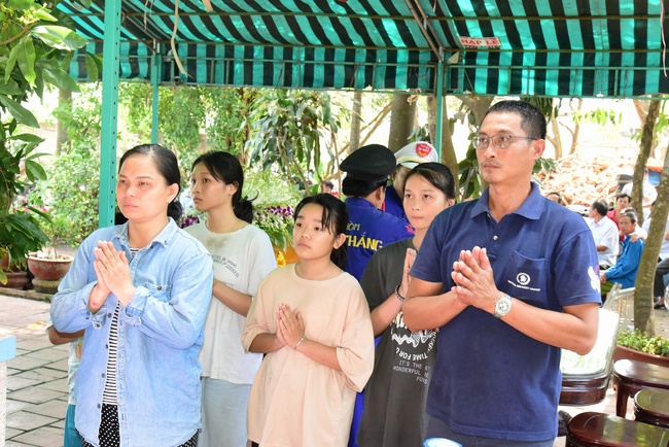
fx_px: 855
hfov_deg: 42.7
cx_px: 334
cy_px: 224
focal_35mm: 46
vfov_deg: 29.3
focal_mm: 46
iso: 2500
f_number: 8
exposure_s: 1/80
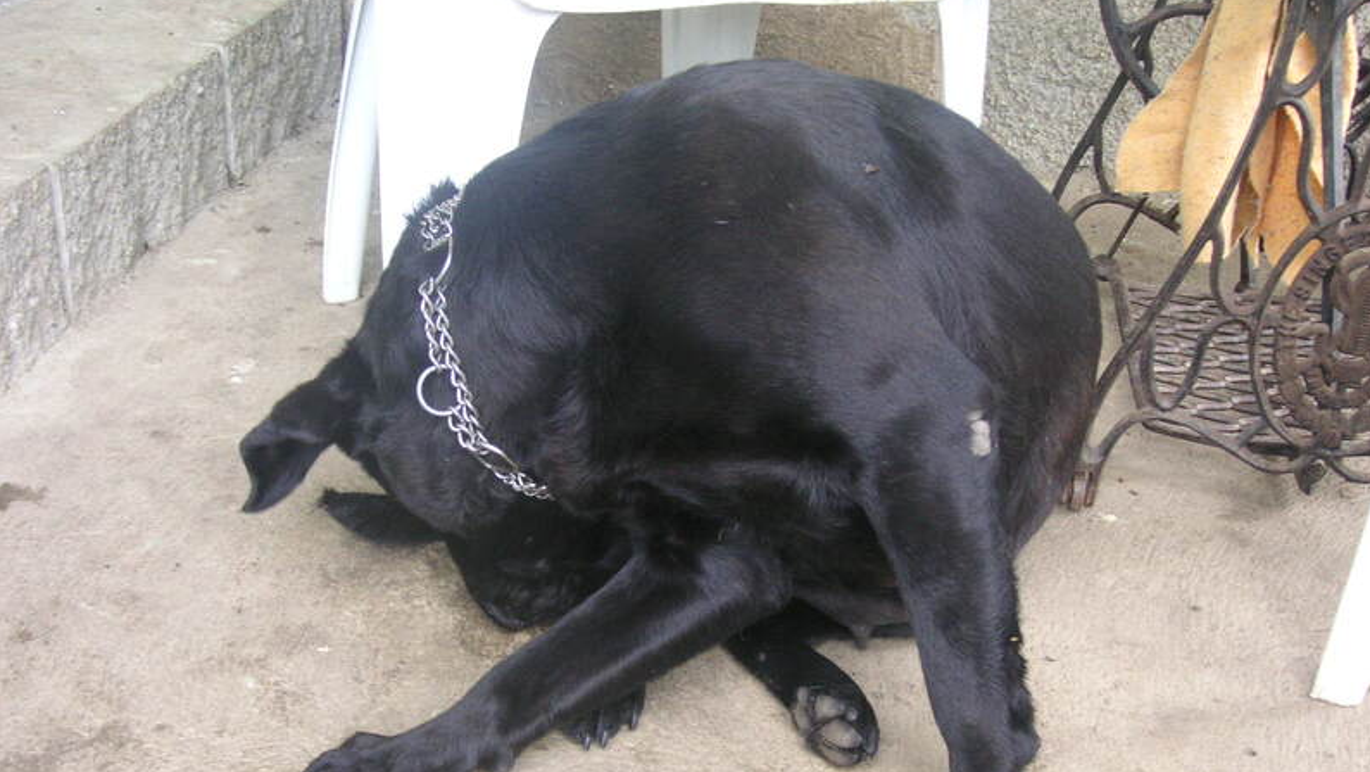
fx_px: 1635
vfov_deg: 26.5
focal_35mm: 45
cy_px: 482
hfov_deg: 45.5
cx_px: 687
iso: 80
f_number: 3
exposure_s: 1/45
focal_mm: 6.9
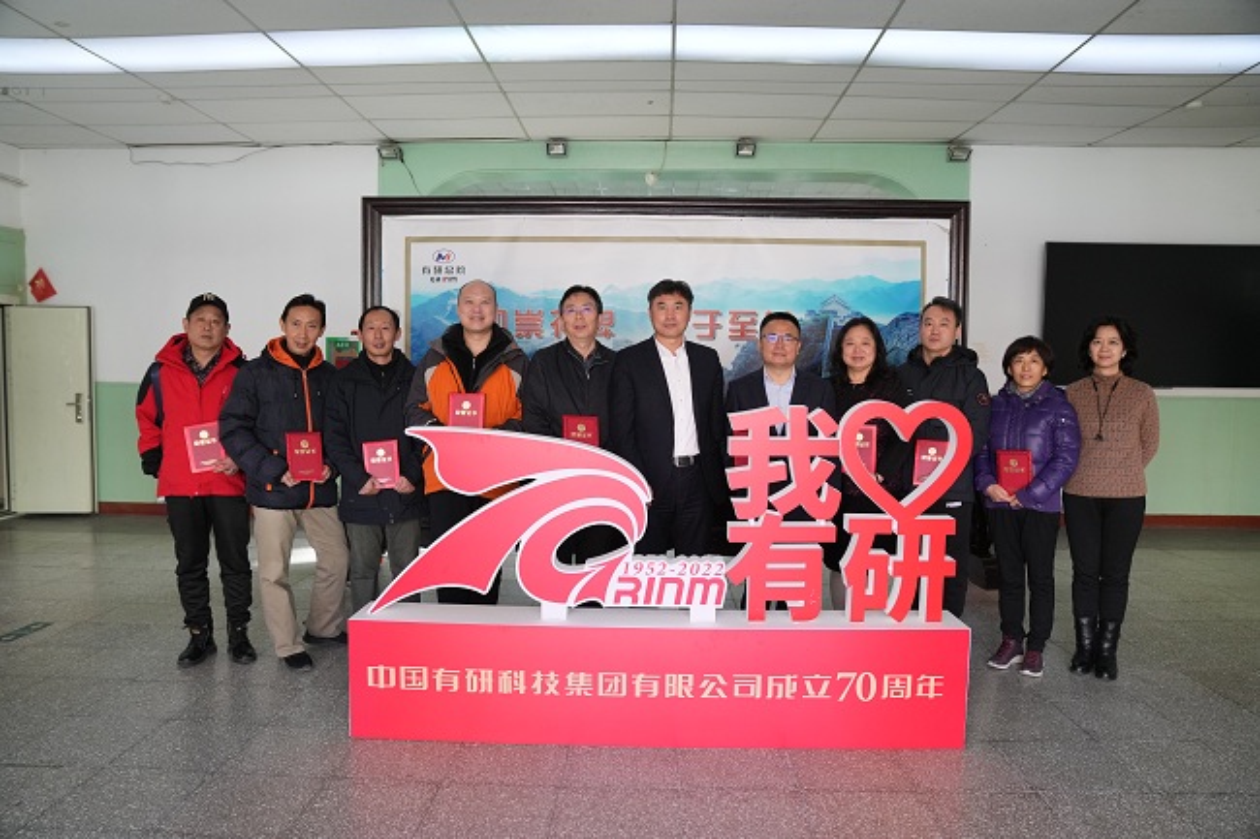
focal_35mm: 24
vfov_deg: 53.1
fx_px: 840
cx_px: 630
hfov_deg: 73.8
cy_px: 420
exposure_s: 1/250
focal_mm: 24
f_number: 2.8
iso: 2000
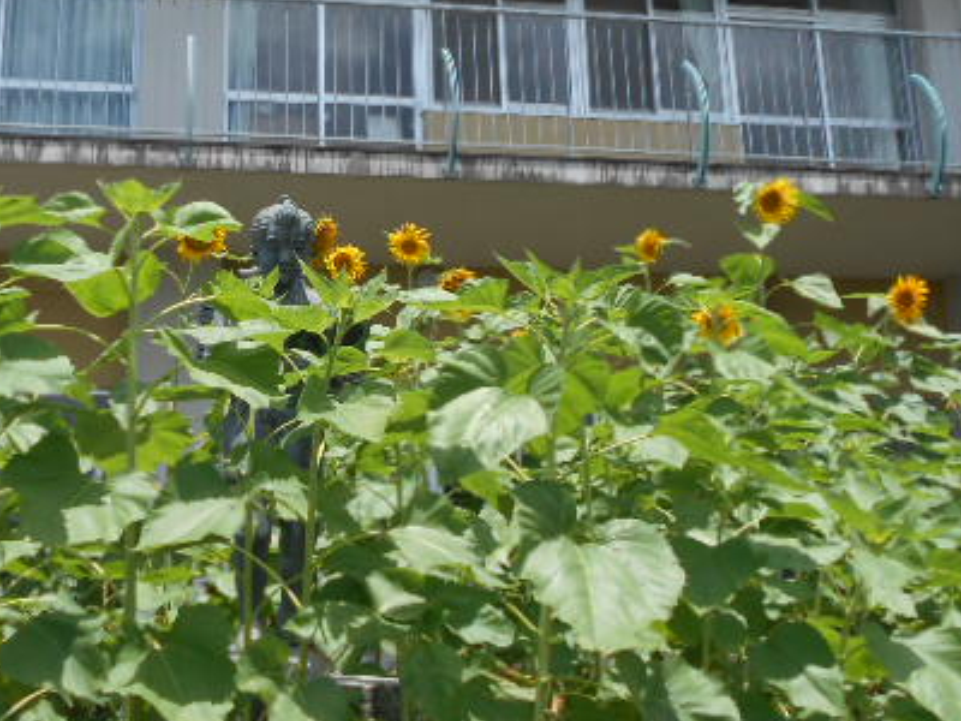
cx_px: 308
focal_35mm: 48
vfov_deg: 30.2
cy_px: 298
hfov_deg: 39.1
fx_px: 1333
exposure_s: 1/800
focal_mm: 5.1
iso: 80
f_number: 3.4
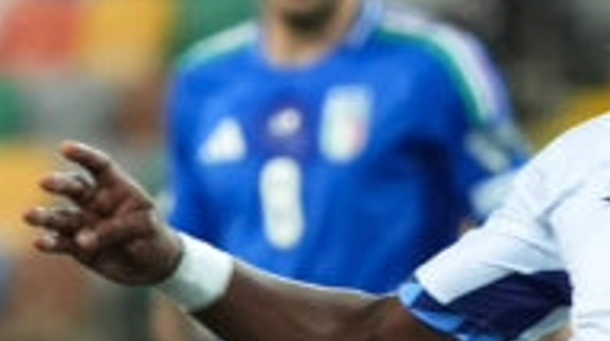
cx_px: -559
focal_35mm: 1126
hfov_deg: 1.9
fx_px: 18195
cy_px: 261
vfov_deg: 1.1
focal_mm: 171
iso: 2500
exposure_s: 1/1600
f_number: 3.2
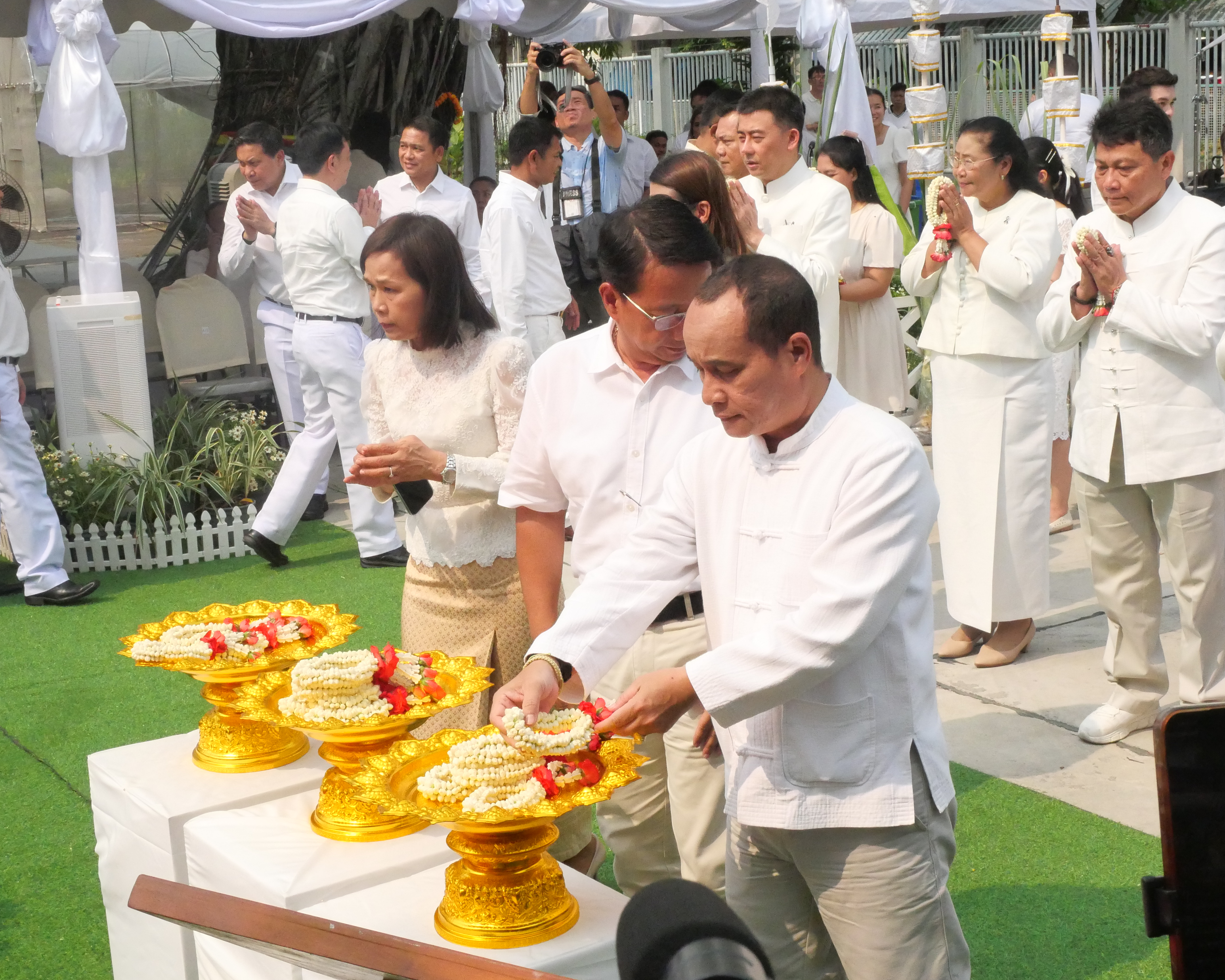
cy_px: 490
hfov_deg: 35.3
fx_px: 1922
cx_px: 661
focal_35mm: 53
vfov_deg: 28.6
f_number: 13
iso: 4000
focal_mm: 23
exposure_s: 1/3200
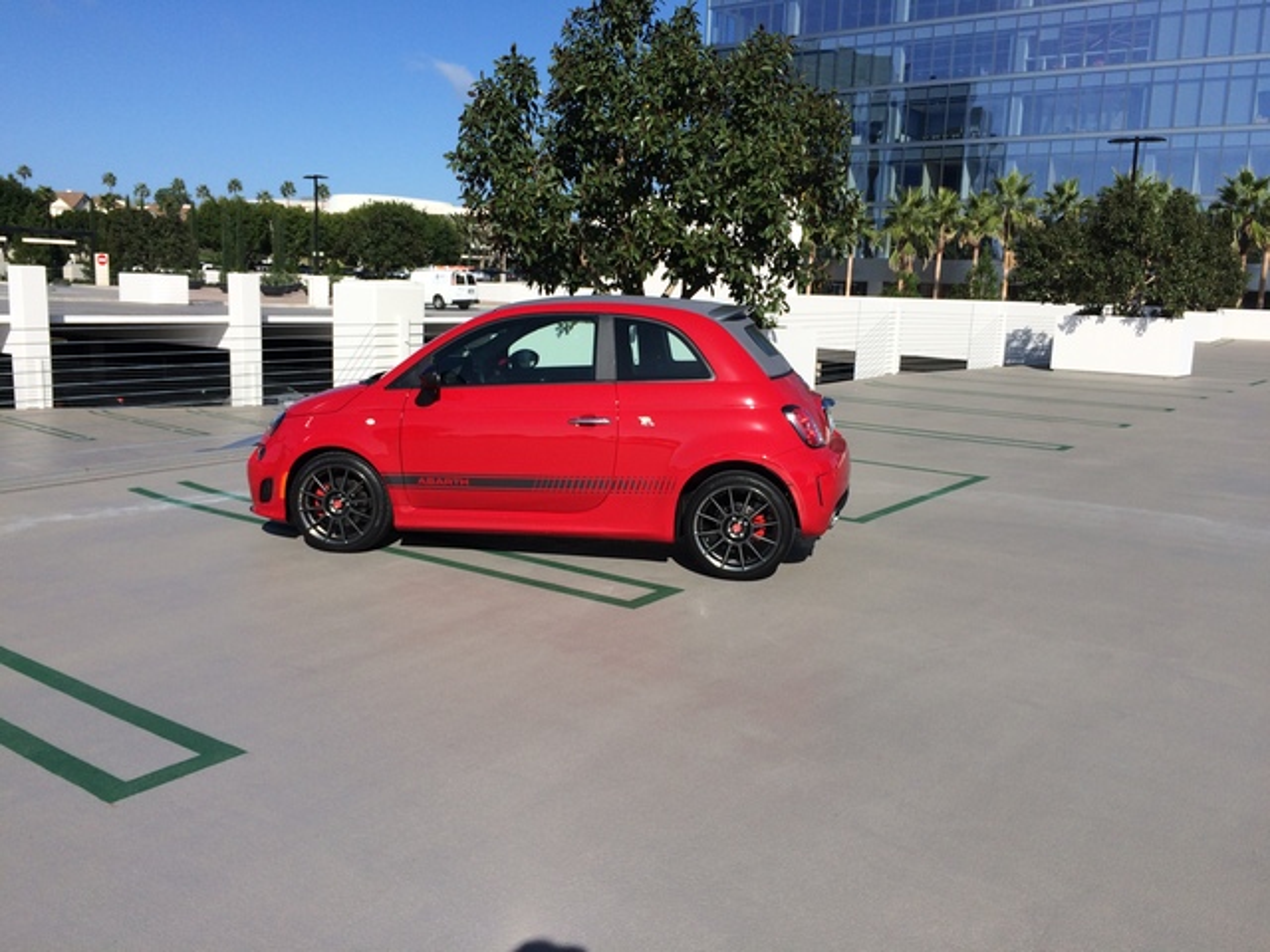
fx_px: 1064
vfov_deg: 48.2
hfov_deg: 61.7
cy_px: 476
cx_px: 635
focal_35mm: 29
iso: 32
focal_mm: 4.15
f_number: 2.2
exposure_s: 1/2933
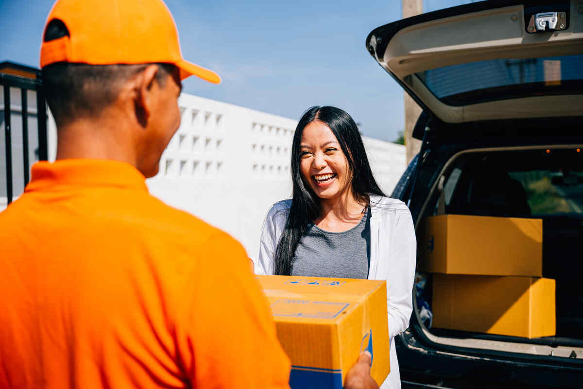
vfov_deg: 34.2
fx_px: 632
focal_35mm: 39
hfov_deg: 49.6
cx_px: 292
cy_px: 194
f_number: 2.8
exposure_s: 1/3200
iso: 100
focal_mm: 39
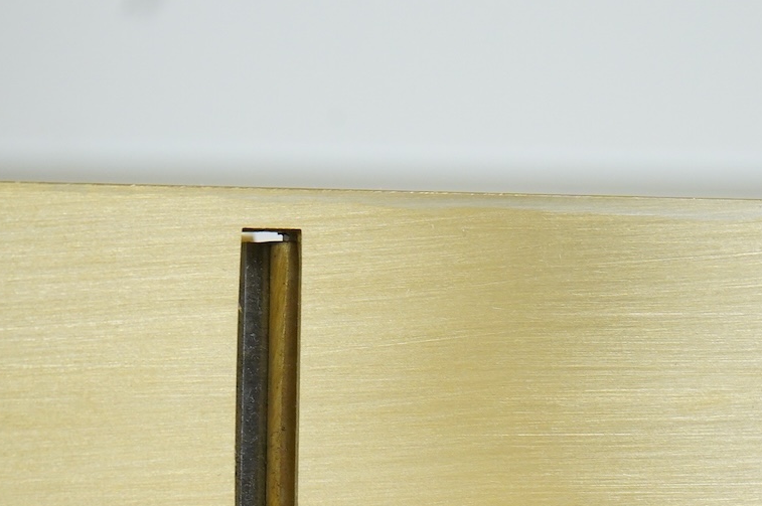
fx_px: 3362
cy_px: 340
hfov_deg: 12.9
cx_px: 385
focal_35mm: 159
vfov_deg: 8.6
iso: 2500
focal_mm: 70
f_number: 8
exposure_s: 1/80
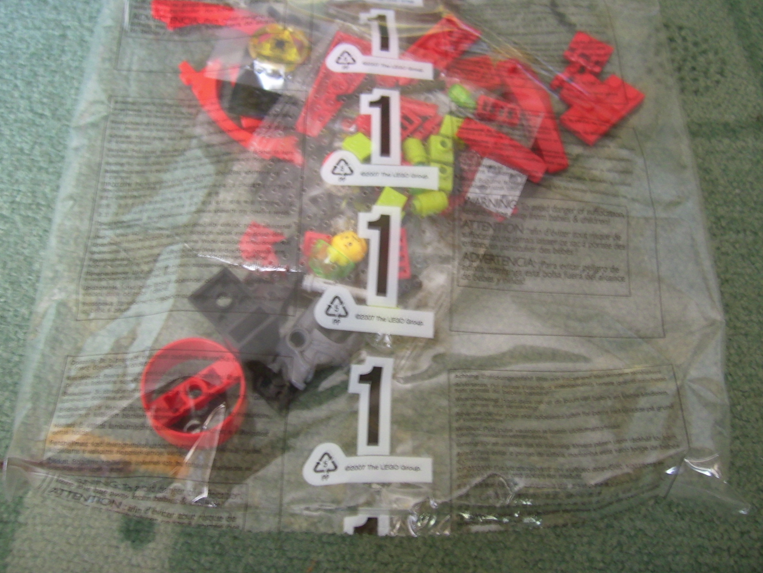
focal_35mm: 37
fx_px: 816
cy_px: 249
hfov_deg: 50.1
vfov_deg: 38.6
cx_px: 383
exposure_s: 1/2
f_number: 2.8
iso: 50
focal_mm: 5.99
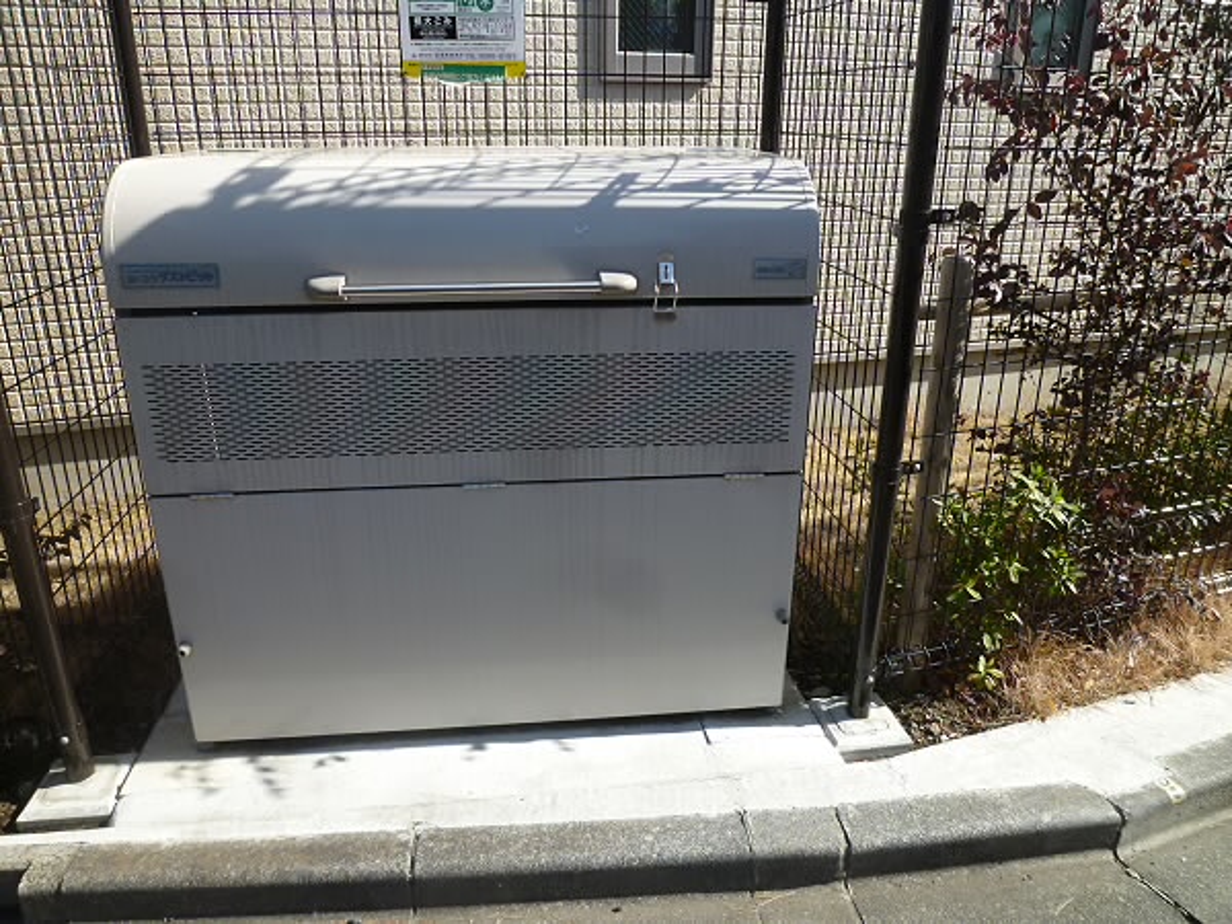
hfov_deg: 69.4
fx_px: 890
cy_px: 462
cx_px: 616
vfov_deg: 54.9
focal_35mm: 25
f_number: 4
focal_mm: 4.5
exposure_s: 1/250
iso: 80
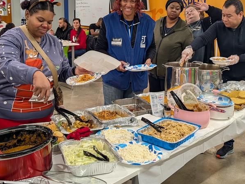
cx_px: 118
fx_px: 291
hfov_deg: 45.7
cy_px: 62
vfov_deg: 34.9
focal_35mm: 41
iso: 229
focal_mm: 6.9
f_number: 1.68
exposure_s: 1/151
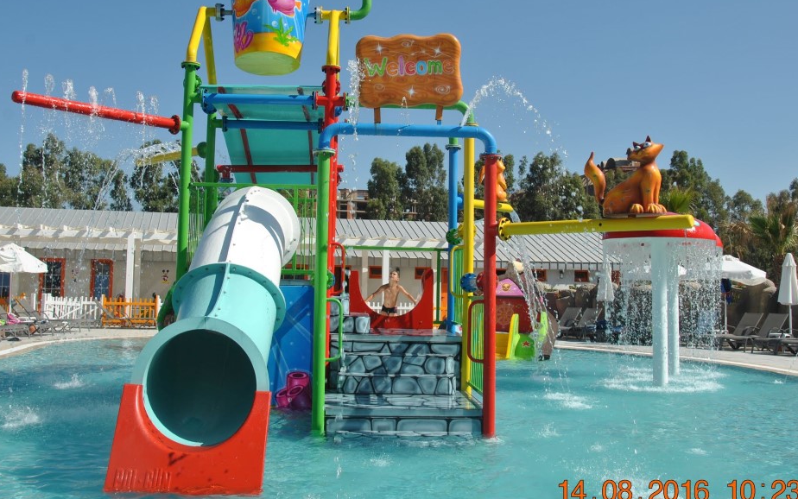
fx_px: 827
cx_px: 400
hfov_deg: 51.5
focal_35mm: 38
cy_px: 210
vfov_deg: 33.5
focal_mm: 20
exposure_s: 1/320
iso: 100
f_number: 9
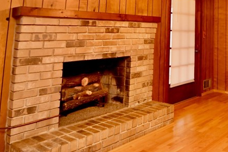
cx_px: 221
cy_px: -1
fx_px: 234
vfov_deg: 33.0
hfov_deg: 45.0
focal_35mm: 37
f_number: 4
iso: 720
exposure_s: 1/60
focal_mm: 10
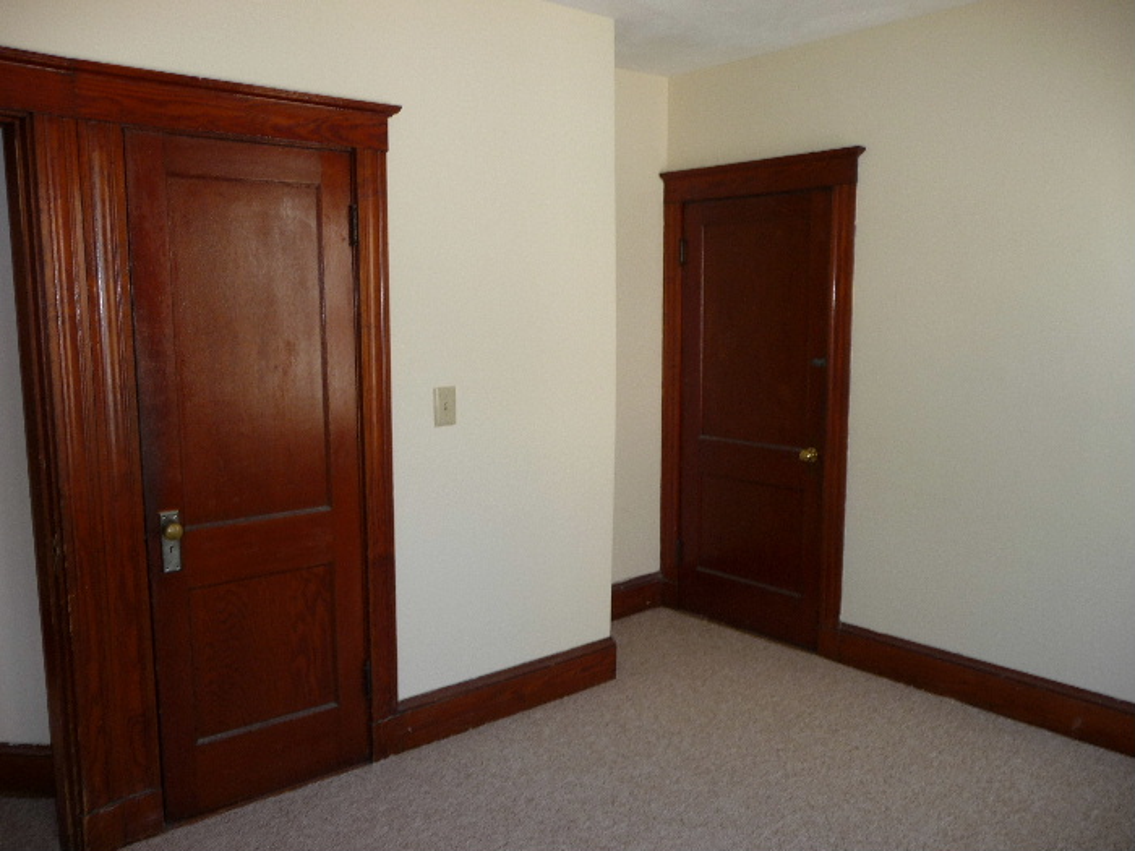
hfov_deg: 63.4
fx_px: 918
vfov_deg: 49.7
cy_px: 426
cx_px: 568
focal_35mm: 28
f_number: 3.3
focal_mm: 4.7
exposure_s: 1/30
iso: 100
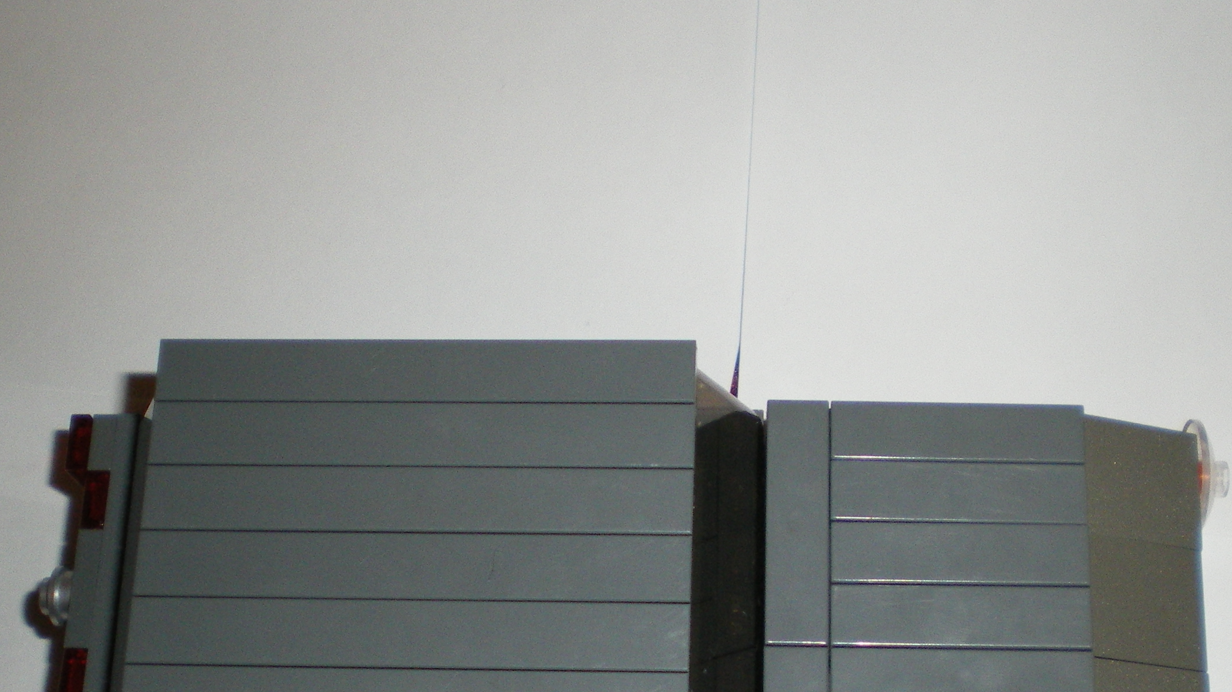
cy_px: 527
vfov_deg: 19.6
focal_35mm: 61
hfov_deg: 34.3
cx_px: 673
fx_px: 1992
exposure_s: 1/50
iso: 200
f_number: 3.1
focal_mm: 6.3
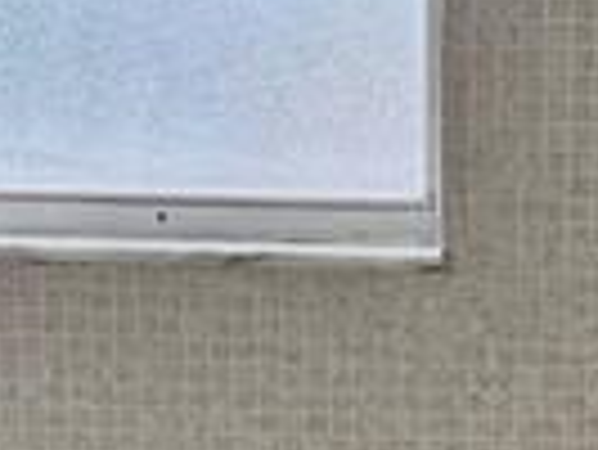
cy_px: 603
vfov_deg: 10.1
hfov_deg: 13.6
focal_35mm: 144
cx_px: 477
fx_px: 2490
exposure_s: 1/448
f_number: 1.78
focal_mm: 6.76
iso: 80
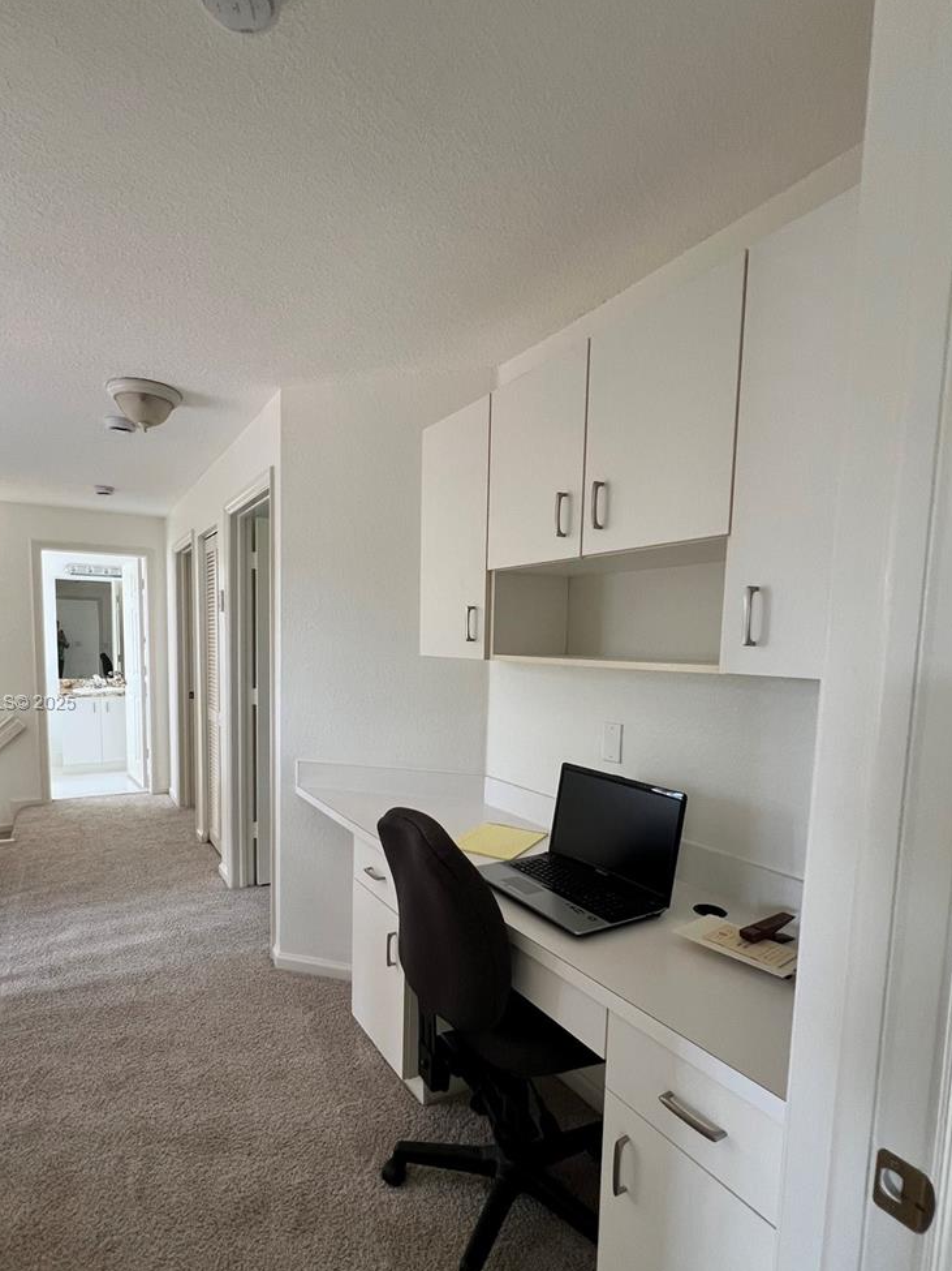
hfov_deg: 77.8
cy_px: 704
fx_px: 587
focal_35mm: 16
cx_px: 419
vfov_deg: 94.1
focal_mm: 1.57
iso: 160
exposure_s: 1/60
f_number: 1.8
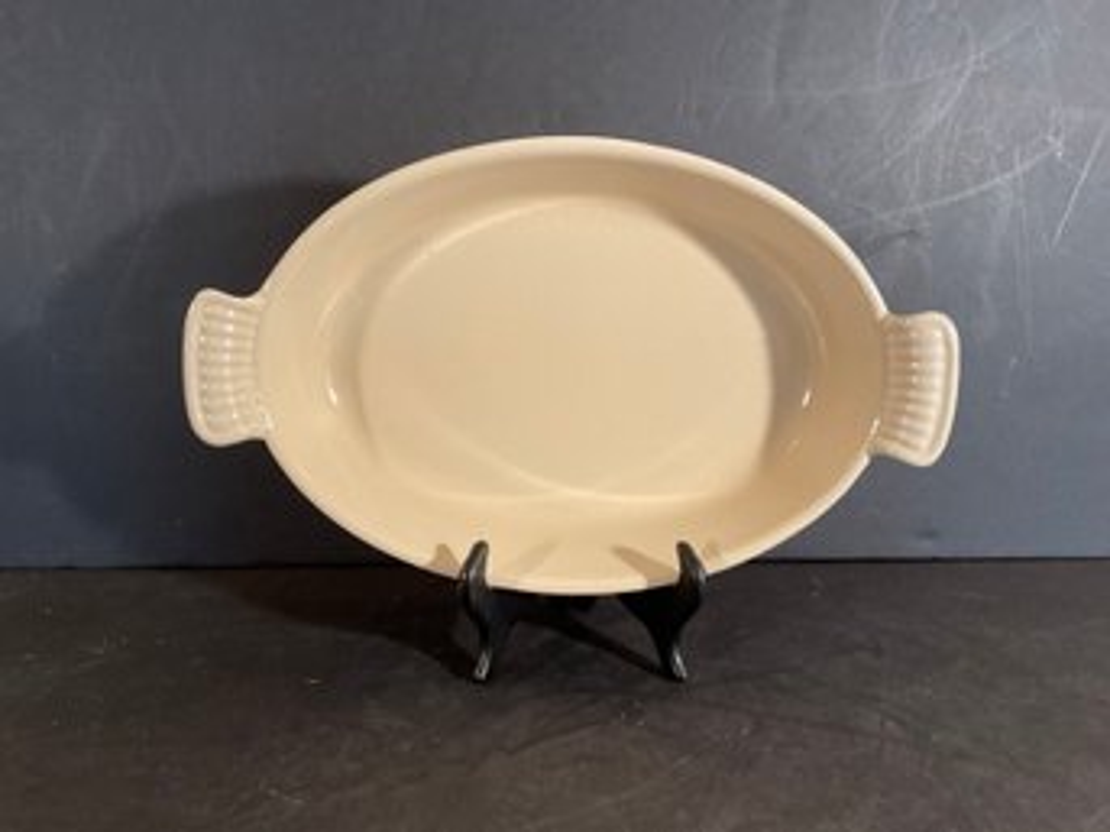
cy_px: 416
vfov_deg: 48.2
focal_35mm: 29
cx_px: 555
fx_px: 930
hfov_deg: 61.7
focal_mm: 3
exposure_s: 1/60
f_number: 1.8
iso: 100
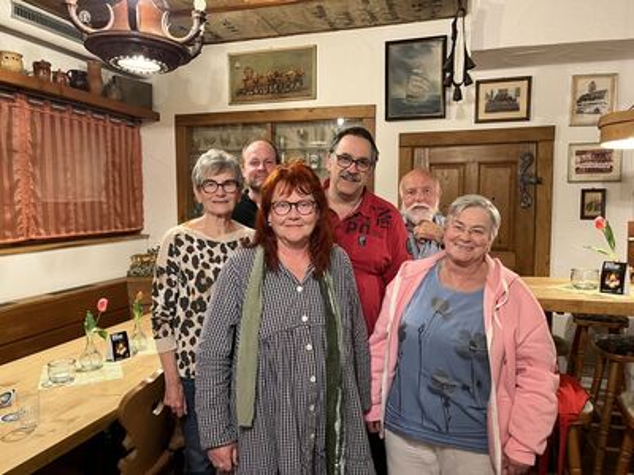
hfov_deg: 67.3
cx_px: 317
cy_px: 238
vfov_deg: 53.1
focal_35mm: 26
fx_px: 476
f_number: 1.6
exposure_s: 1/50
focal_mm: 5.1
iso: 500
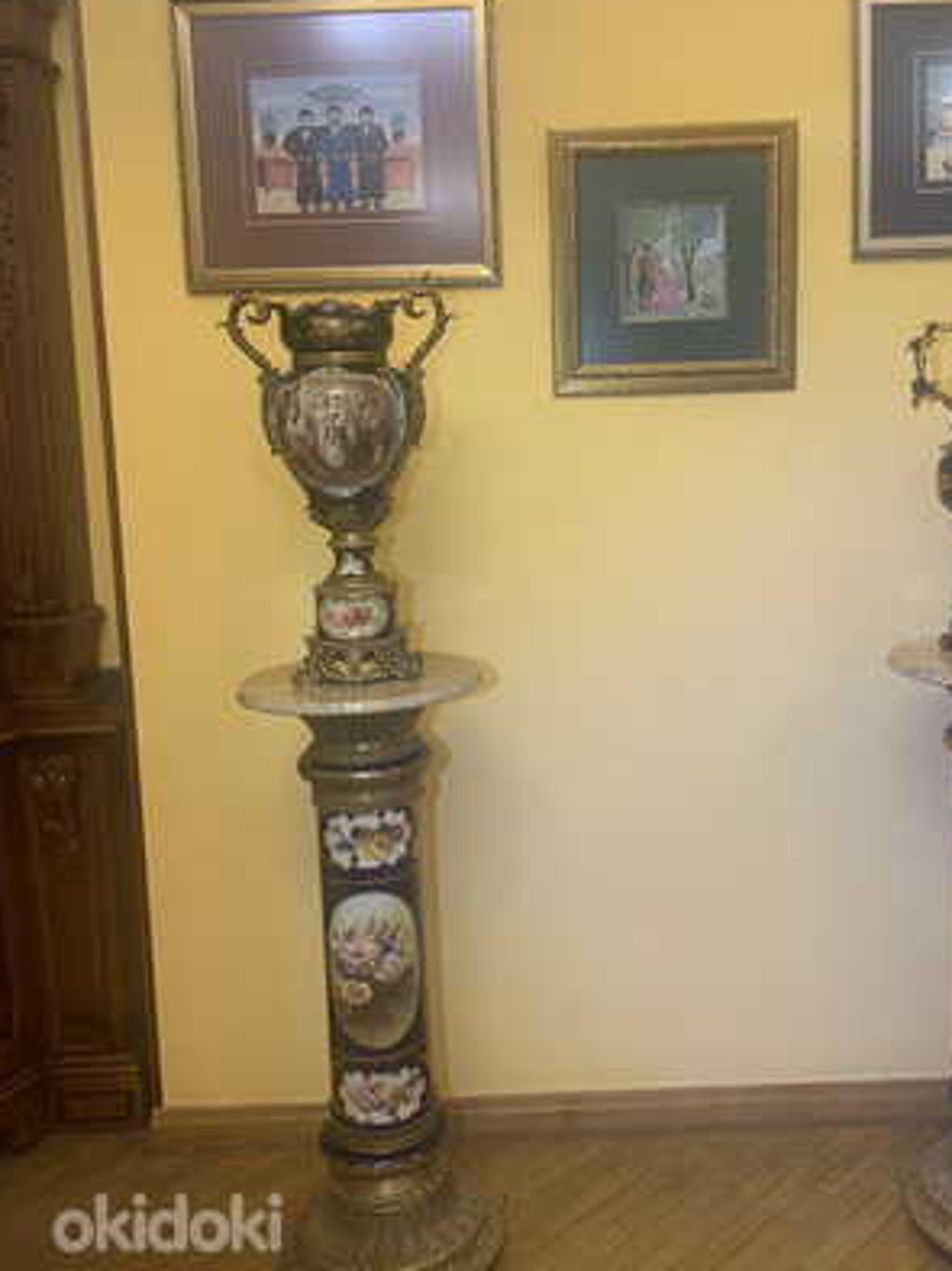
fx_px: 1211
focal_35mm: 33
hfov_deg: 42.7
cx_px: 566
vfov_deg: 55.1
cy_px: 529
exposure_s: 1/50
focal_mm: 4.25
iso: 100
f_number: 1.8
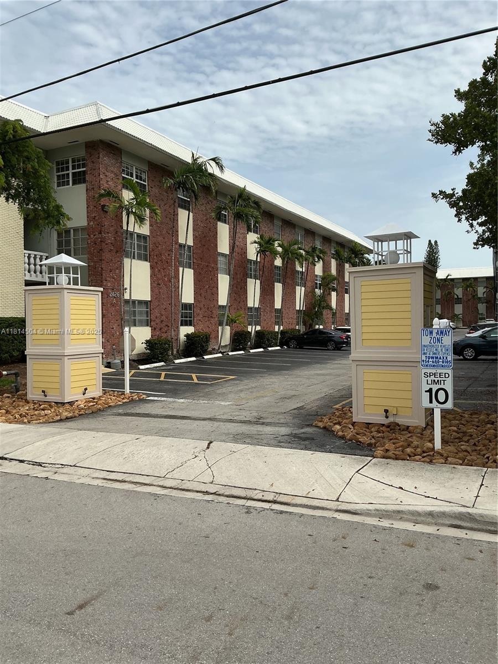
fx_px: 556
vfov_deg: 61.7
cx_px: 249
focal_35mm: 29
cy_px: 332
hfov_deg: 48.2
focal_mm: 3
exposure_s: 1/2538
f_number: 1.8
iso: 25
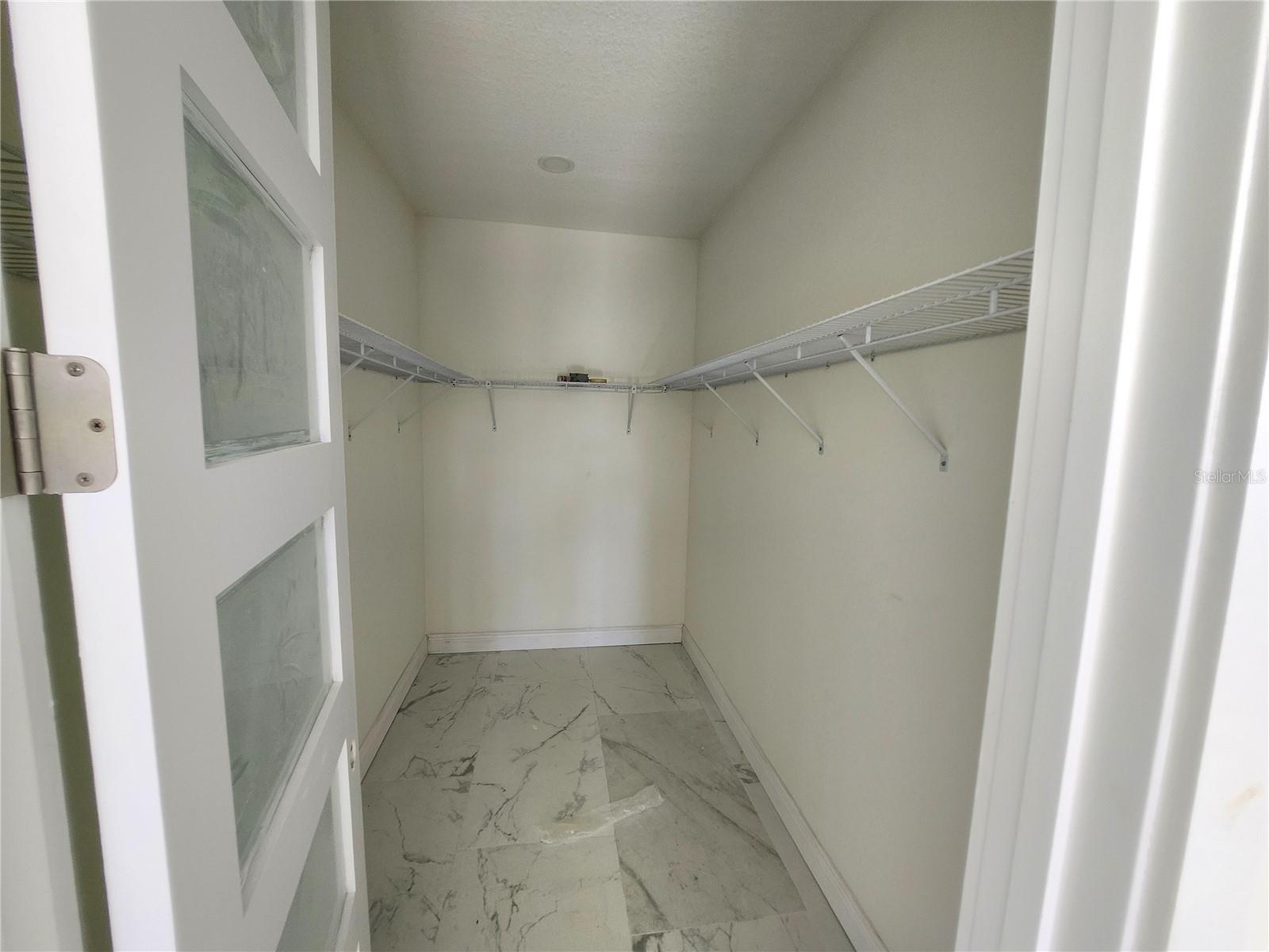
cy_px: 476
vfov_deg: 89.9
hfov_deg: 106.2
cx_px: 634
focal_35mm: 13
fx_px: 477
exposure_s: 1/60.2
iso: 64
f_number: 2.2
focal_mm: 1.7
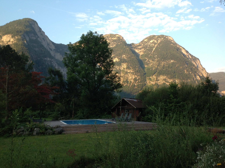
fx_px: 227
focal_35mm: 35
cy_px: 84
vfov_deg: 40.6
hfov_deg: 52.7
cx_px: 112
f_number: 2.4
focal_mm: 4.28
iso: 50
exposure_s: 1/258
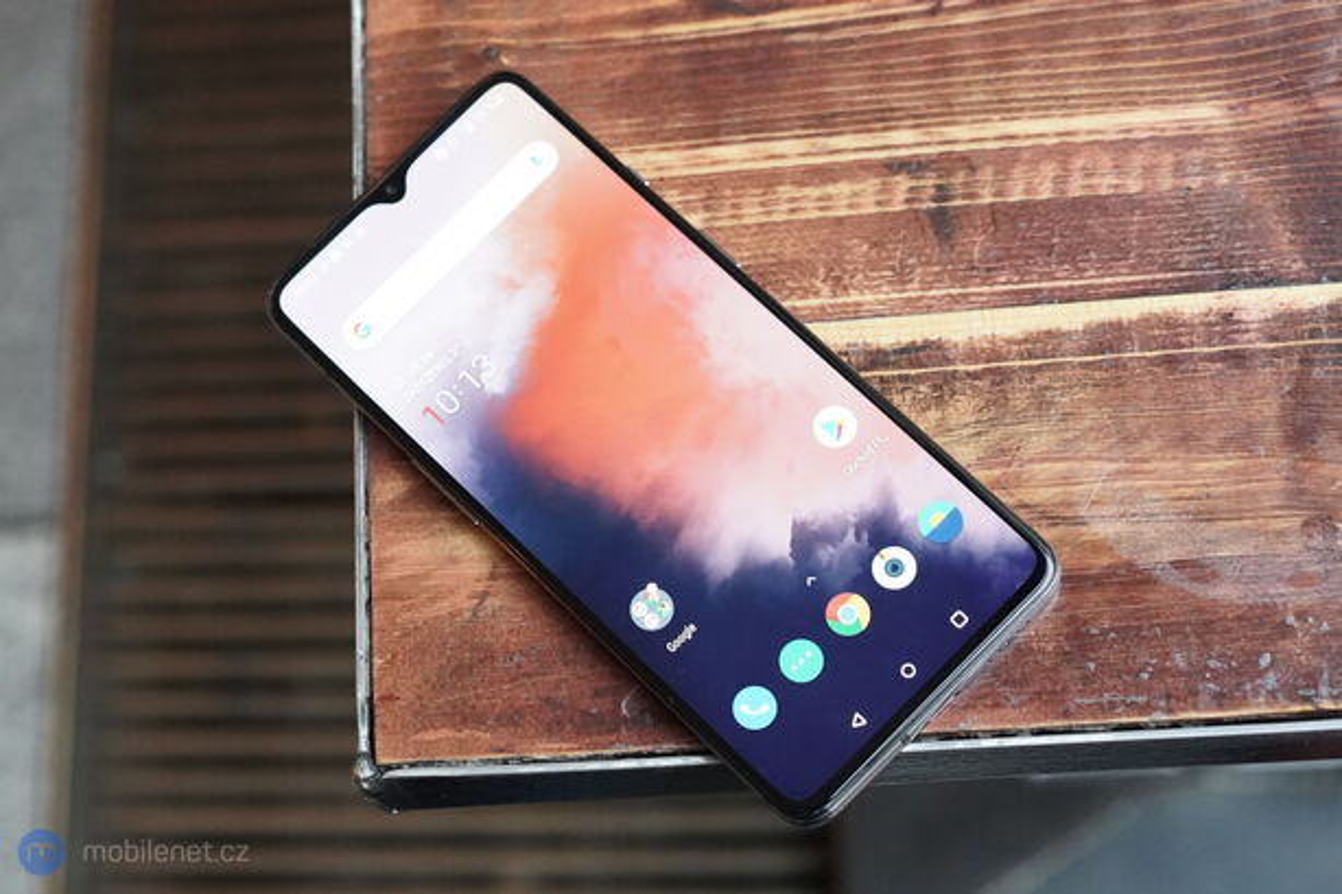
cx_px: 671
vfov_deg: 24.6
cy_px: 447
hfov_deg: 36.3
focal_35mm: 55
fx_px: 2050
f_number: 5
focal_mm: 55
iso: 8000
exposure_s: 1/200
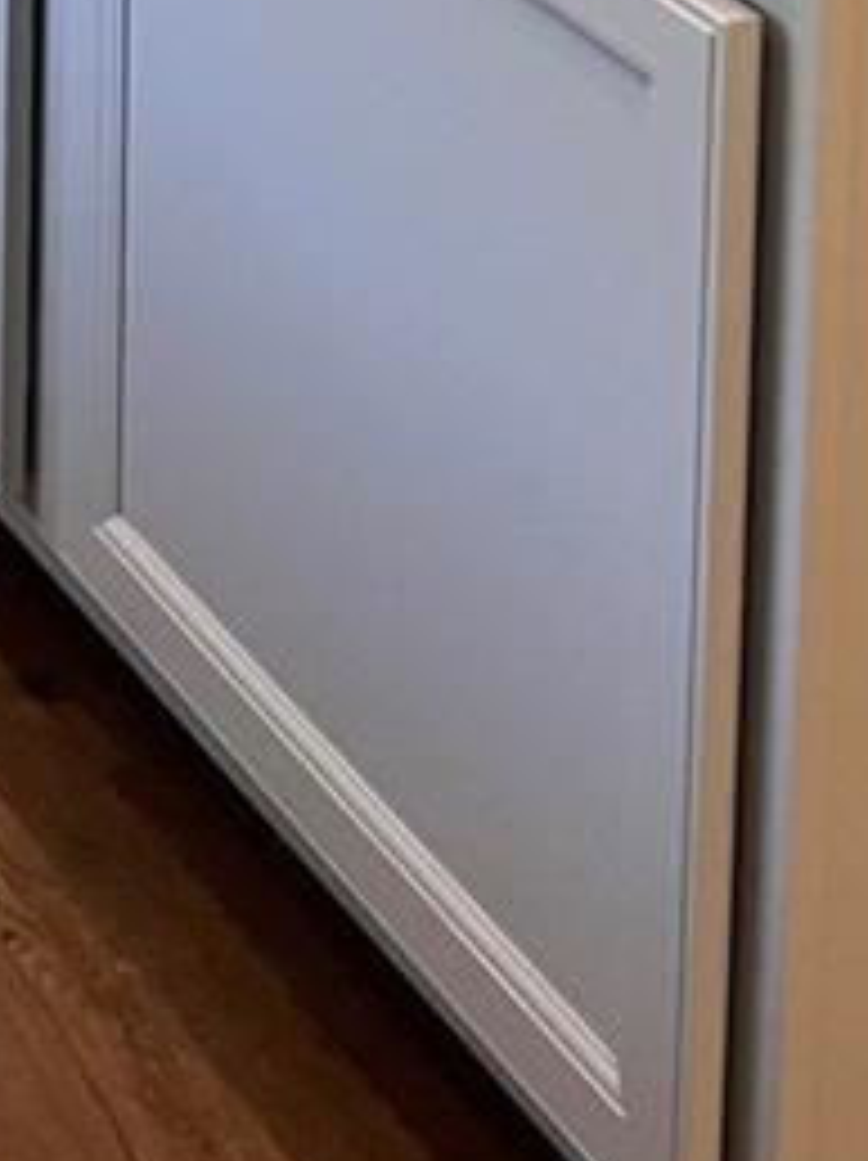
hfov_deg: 11.2
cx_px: -774
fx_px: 4052
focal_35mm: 121
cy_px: -1332
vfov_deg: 13.4
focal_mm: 5.7
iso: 100
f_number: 1.5
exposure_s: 1/60
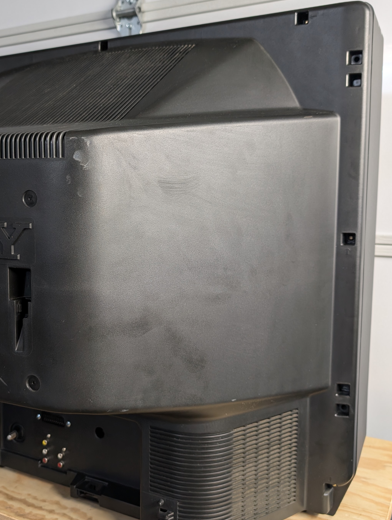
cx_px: 141
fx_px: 542
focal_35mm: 36
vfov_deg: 51.3
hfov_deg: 39.4
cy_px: 244
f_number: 1.68
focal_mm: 6.9
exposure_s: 1/30
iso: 83
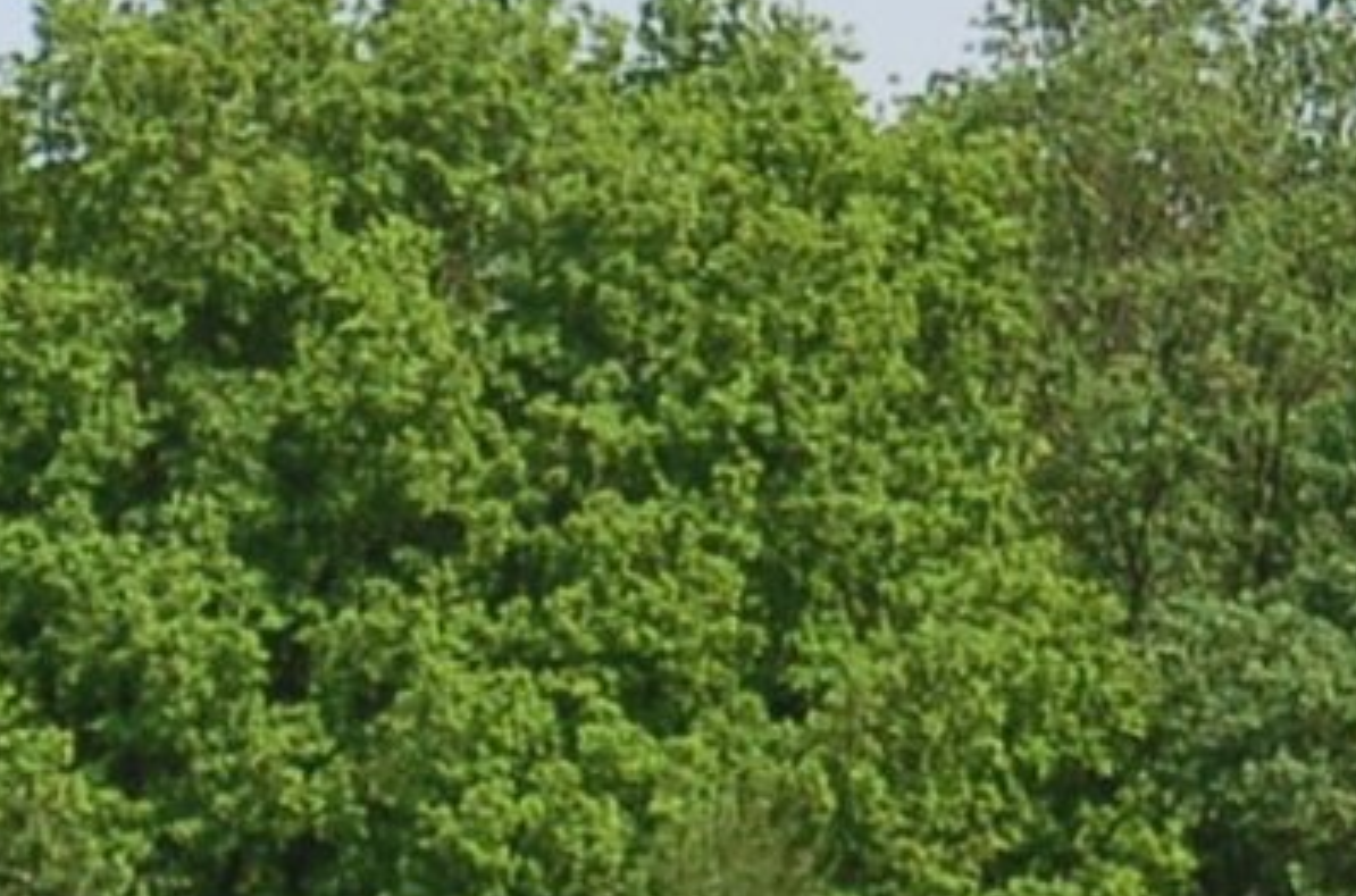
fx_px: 21824
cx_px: -1775
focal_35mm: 581
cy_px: 2058
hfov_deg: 3.5
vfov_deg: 2.3
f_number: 4
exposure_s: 1/1000
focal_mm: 70
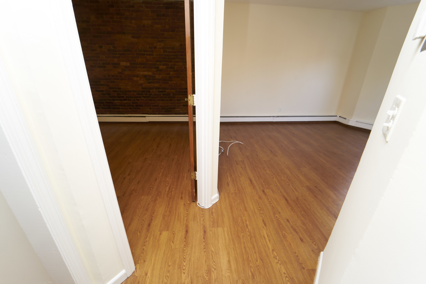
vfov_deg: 81.2
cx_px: 213
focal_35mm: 14
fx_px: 166
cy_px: 142
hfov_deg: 104.2
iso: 400
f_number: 7.1
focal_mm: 14
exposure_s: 1/13
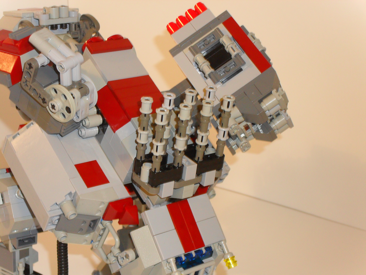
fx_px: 814
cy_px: 138
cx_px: 183
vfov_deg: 19.1
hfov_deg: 25.3
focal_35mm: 77
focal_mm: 13.6
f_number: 5
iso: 200
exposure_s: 1/60
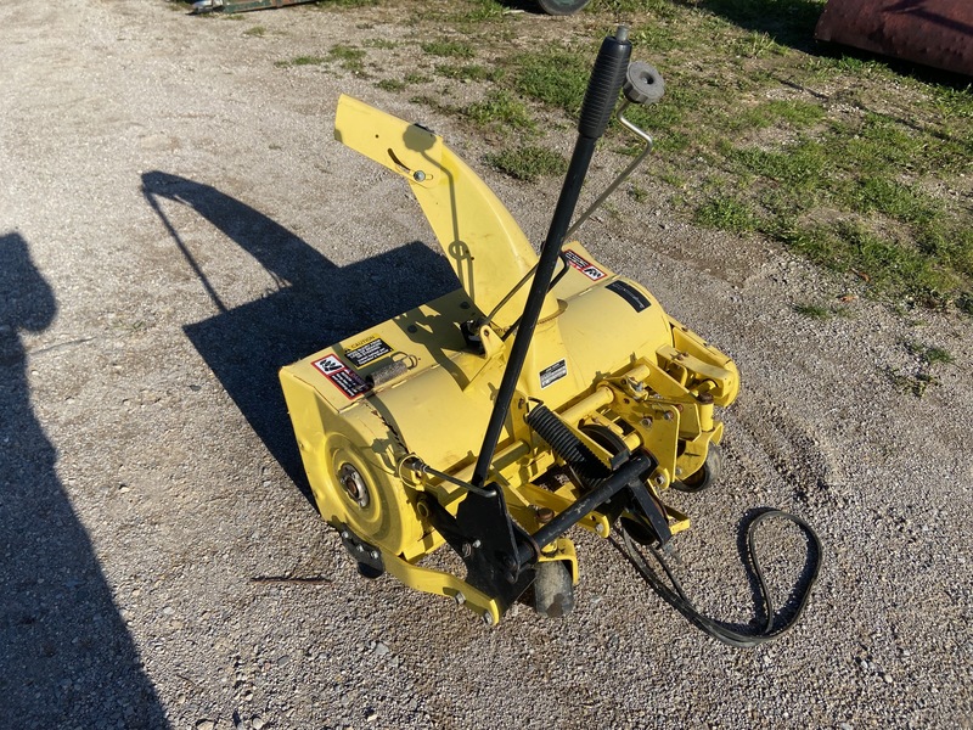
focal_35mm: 26
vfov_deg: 53.1
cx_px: 486
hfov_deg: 67.3
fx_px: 731
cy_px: 365
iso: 32
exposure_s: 1/3300
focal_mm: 4.25
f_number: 1.8
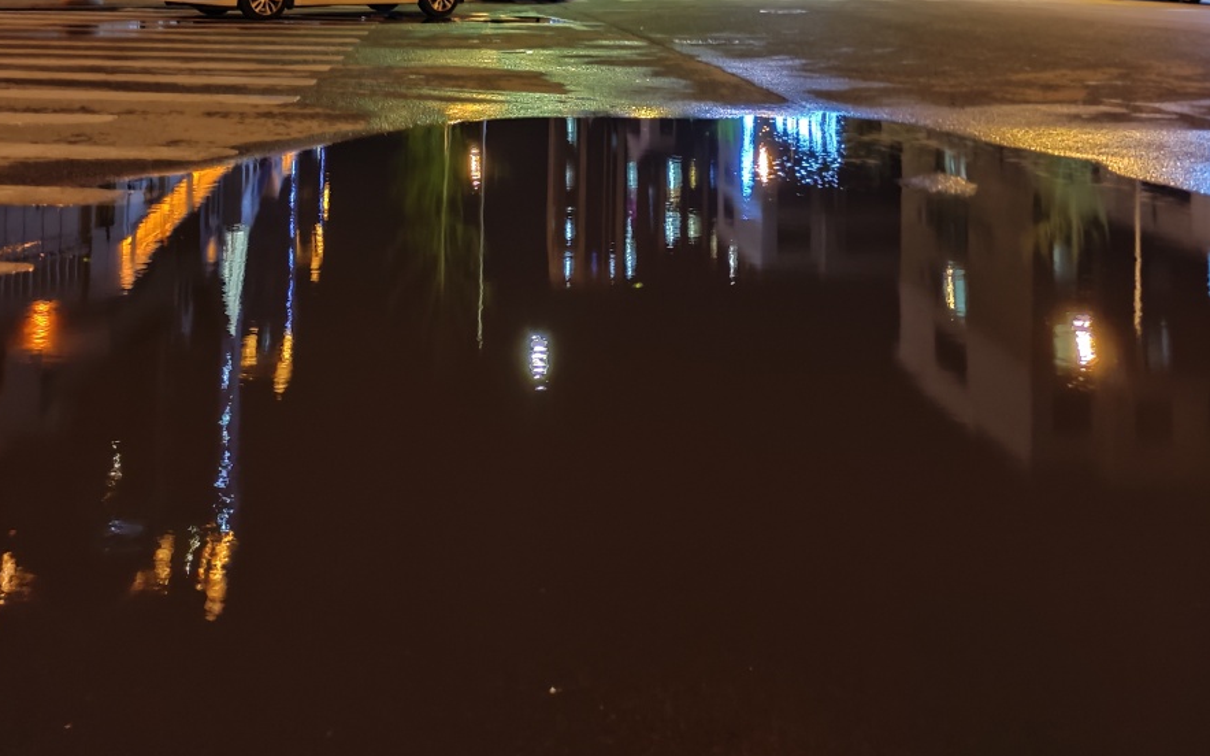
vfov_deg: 31.7
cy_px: -56
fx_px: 1187
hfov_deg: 54.0
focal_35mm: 36
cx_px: 602
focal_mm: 5.43
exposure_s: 1/10
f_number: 1.89
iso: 971
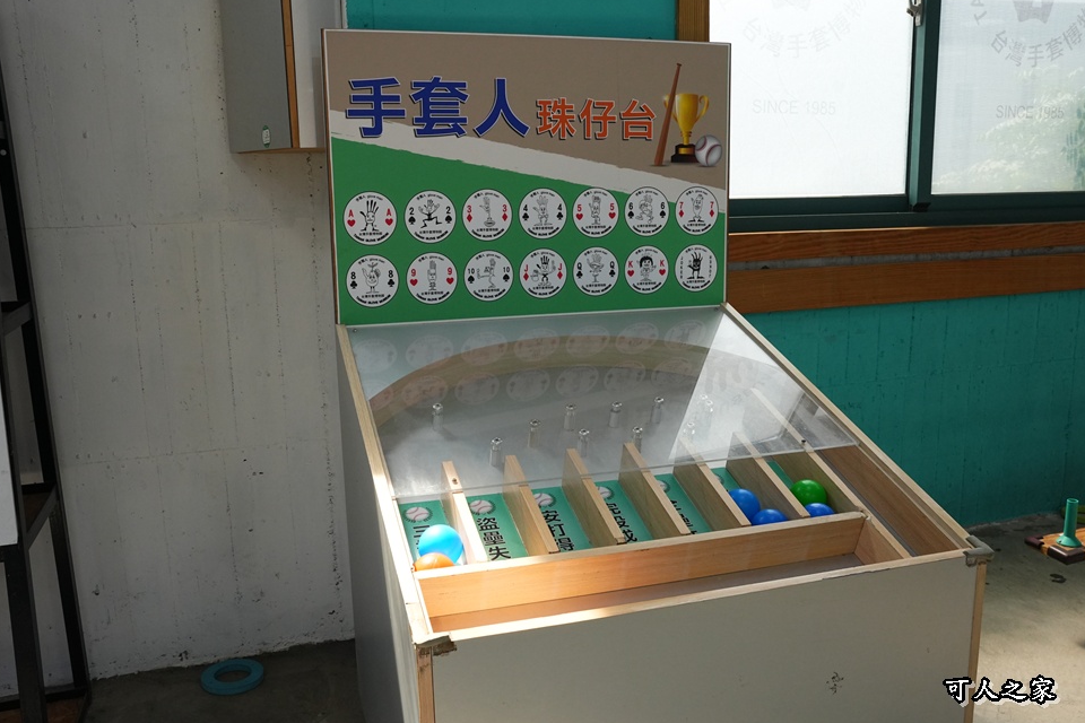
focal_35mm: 32
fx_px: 968
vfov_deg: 41.0
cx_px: 553
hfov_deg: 58.6
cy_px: 371
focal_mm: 30.1
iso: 2500
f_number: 8
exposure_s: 1/250
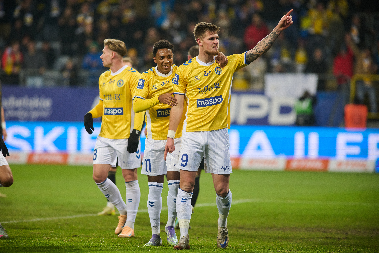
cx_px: 190
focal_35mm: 300
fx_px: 3158
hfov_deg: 6.9
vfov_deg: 4.6
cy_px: 126
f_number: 2.8
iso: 1600
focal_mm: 300
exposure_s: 1/1250
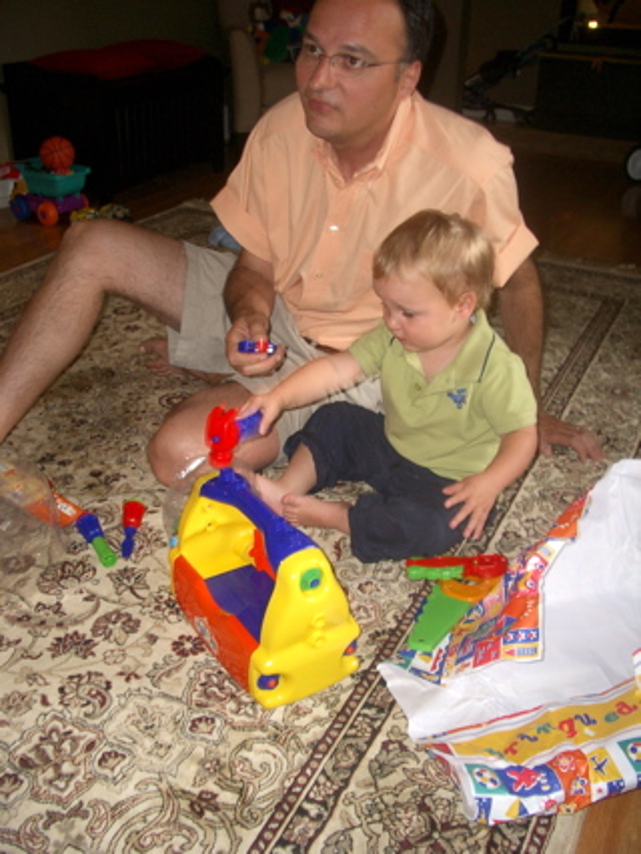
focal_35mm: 35
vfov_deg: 52.6
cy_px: 427
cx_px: 320
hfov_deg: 40.7
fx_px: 863
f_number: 2.6
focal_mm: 5.8
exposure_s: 1/40
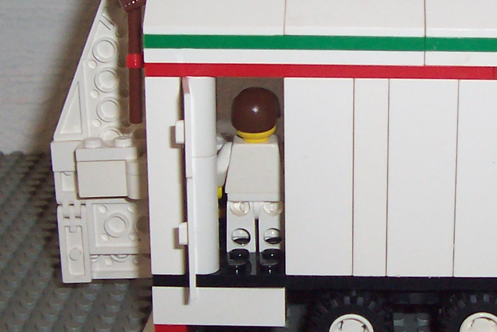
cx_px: 420
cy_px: 141
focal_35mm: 91
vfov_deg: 15.0
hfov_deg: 22.0
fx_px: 1256
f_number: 2.8
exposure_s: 1/60
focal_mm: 5.6
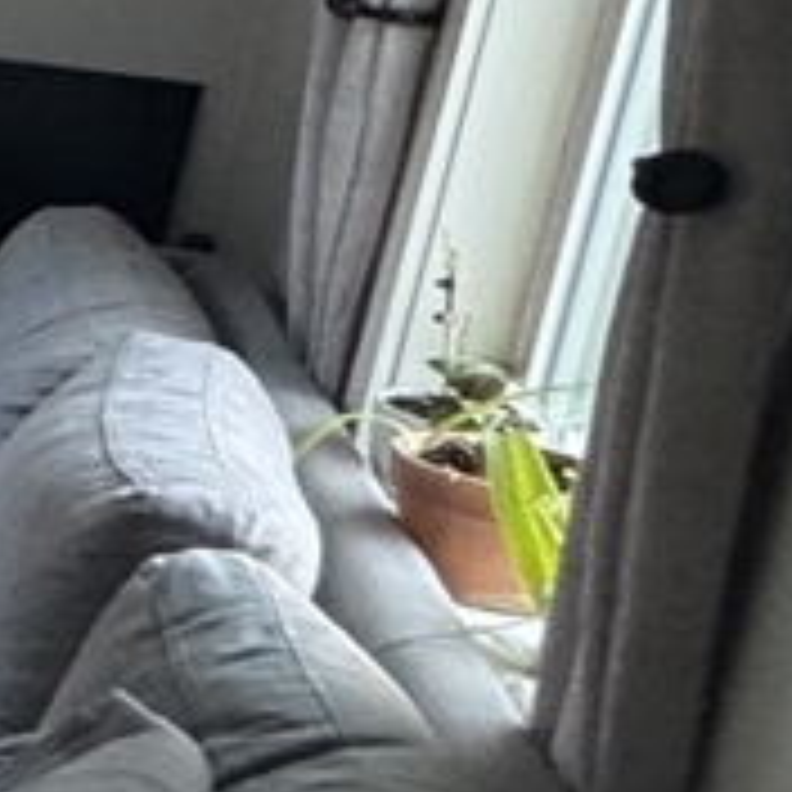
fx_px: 1864
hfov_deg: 13.3
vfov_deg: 23.6
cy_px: 162
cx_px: -1314
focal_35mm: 72
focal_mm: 2.22
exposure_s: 1/60
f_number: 2.2
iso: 500
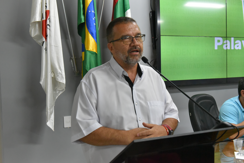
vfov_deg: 31.9
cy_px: 82
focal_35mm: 42
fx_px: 285
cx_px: 122
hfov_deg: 46.4
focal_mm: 42
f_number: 7.1
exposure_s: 1/200
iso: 10000
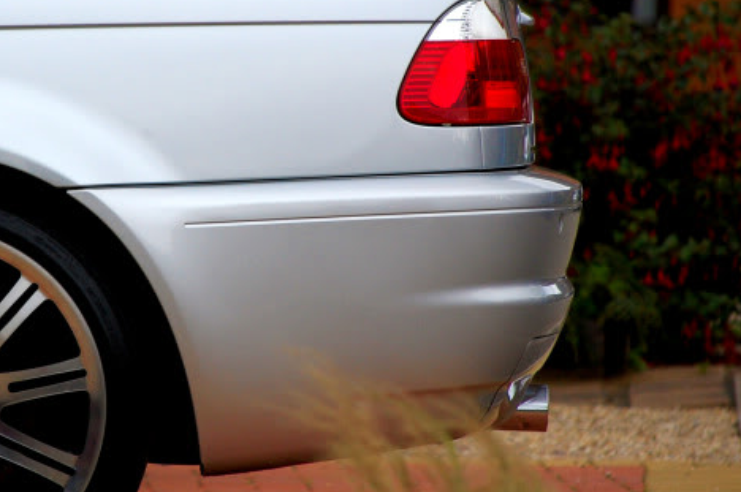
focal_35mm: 423
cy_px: 168
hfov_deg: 4.9
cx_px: 161
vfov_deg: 3.2
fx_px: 8694
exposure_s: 1/500
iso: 640
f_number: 5.3
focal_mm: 165
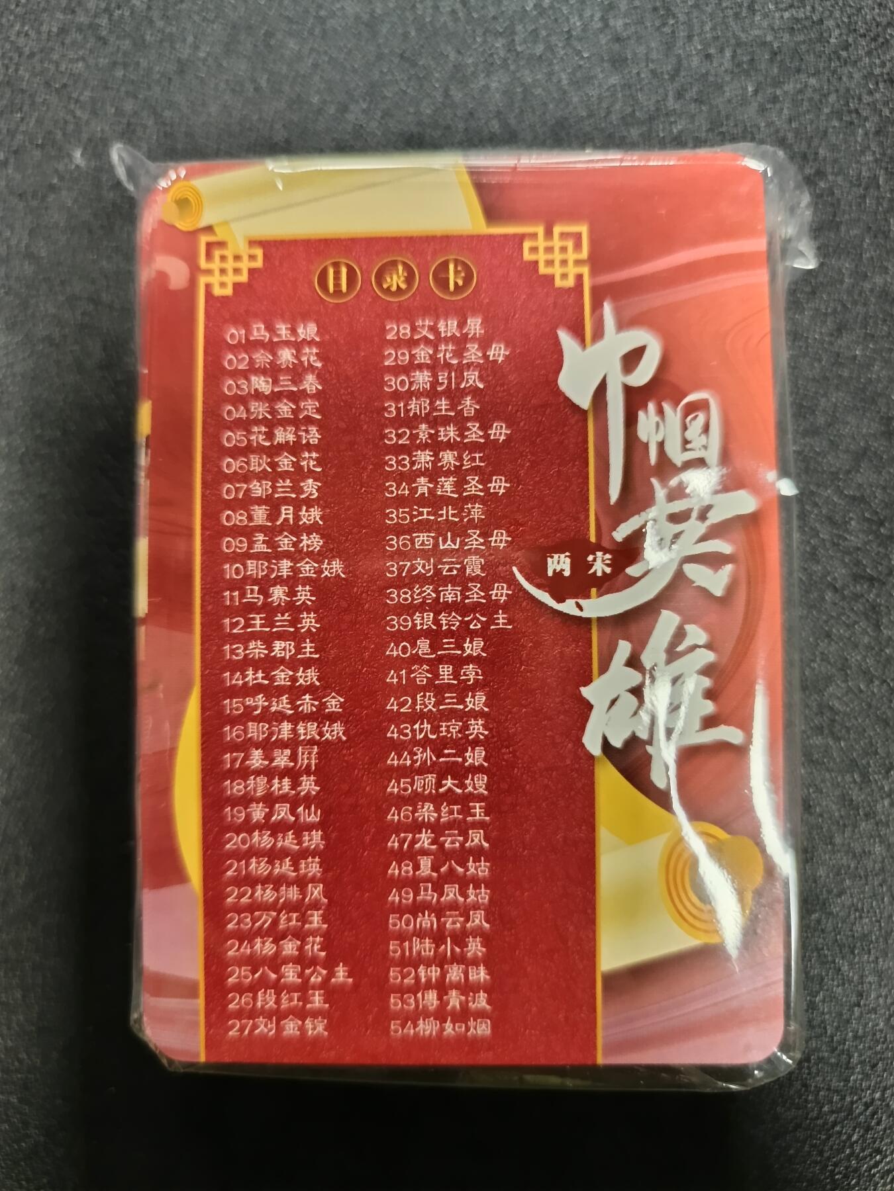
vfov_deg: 71.6
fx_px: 826
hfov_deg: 56.8
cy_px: 596
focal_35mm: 24
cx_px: 447
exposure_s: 1/33.3
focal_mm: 5.31
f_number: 1.7
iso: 1123
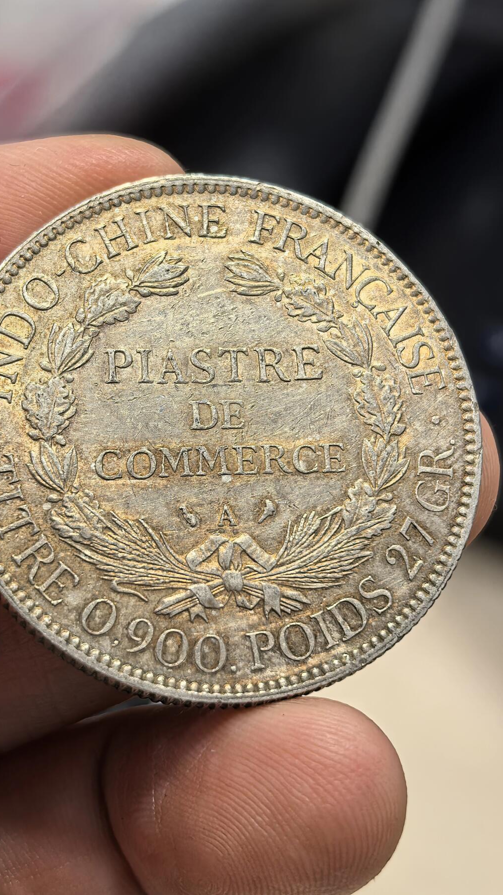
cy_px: 447
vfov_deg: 35.4
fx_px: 1399
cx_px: 204
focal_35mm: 59
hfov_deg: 20.4
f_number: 2
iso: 250
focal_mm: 6.98
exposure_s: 1/100
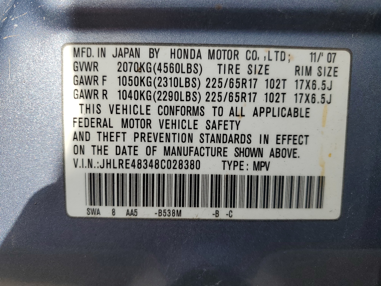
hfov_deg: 67.3
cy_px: 143
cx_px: 190
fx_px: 286
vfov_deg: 53.1
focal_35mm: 26
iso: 50
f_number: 1.5
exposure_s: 1/1429
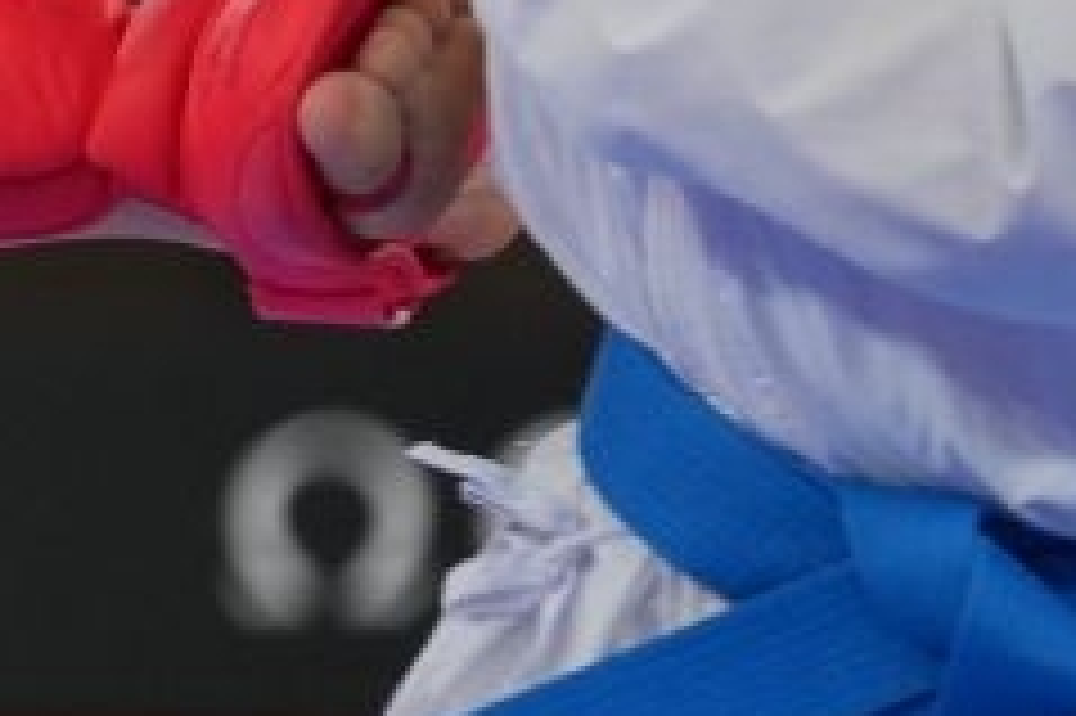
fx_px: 44950
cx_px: -2395
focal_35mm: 1505
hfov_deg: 1.4
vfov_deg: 0.9
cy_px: 54
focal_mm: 200
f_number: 2.8
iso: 500
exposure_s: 1/1000
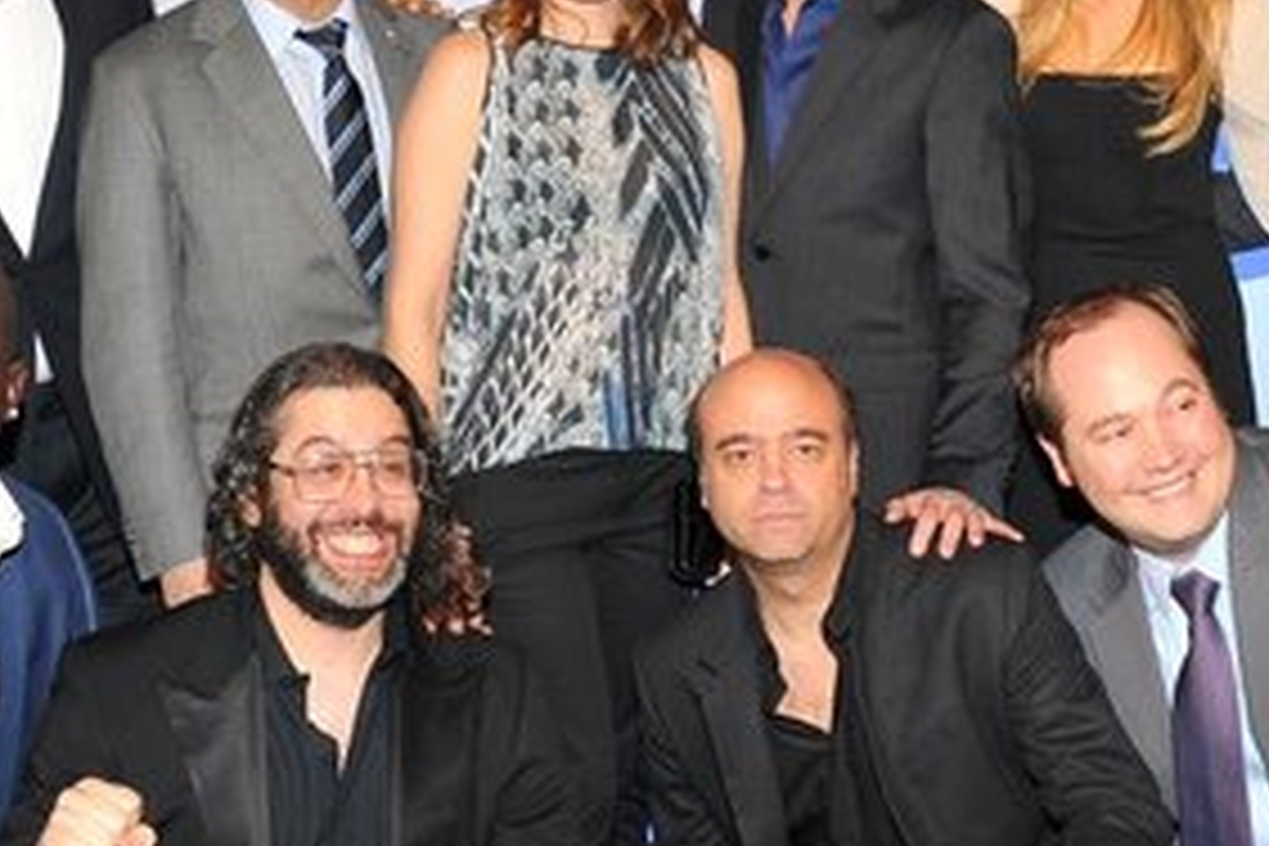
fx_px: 2397
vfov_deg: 20.0
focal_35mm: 68
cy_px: 446
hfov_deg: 29.6
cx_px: 765
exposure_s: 1/125
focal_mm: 32
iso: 1000
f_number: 6.3
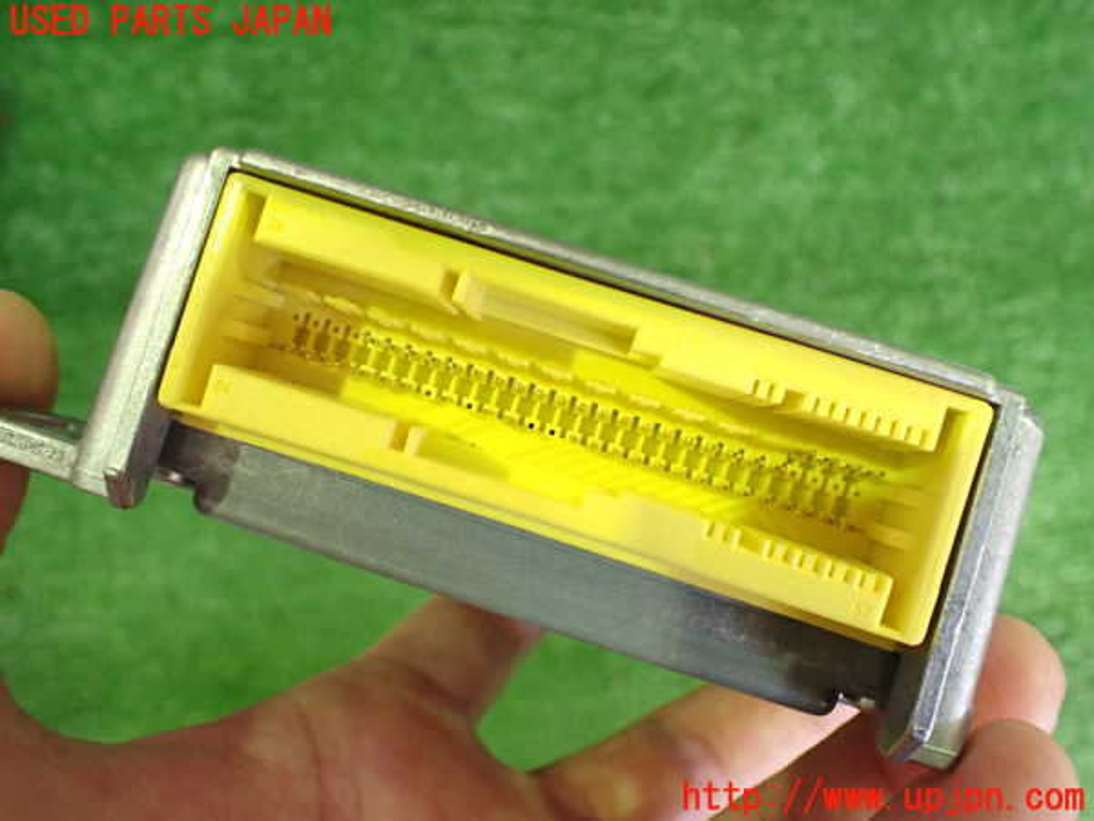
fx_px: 948
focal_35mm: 30
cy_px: 410
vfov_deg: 46.8
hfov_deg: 60.0
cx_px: 547
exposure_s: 1/50
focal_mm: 5.4
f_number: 2.3
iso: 800
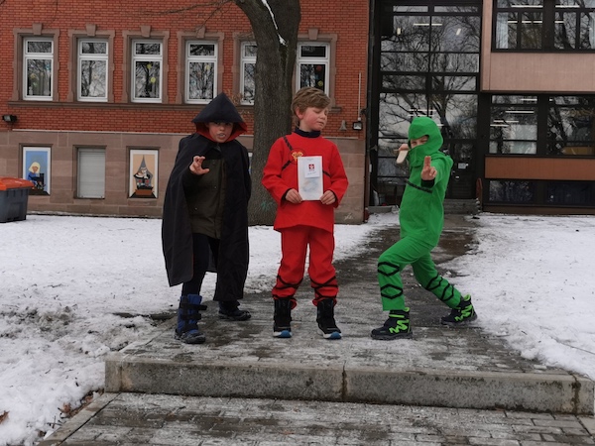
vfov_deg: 28.6
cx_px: 298
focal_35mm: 51
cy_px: 223
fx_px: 877
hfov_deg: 37.5
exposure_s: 1/1577
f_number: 1.8
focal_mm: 5.58
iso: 50
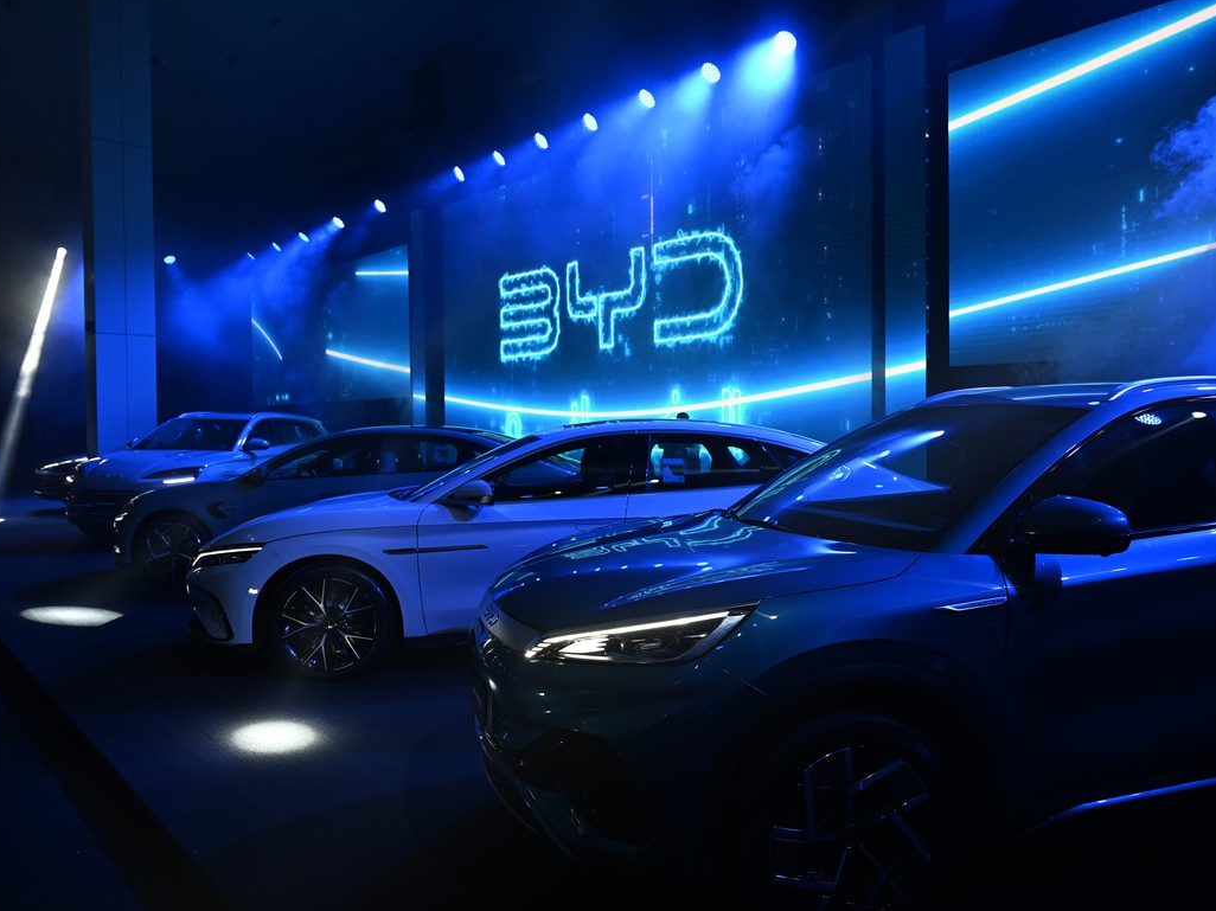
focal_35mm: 27
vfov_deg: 51.3
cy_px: 449
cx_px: 655
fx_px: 948
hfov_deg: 65.2
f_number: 4.5
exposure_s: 1/50
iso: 160
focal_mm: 24
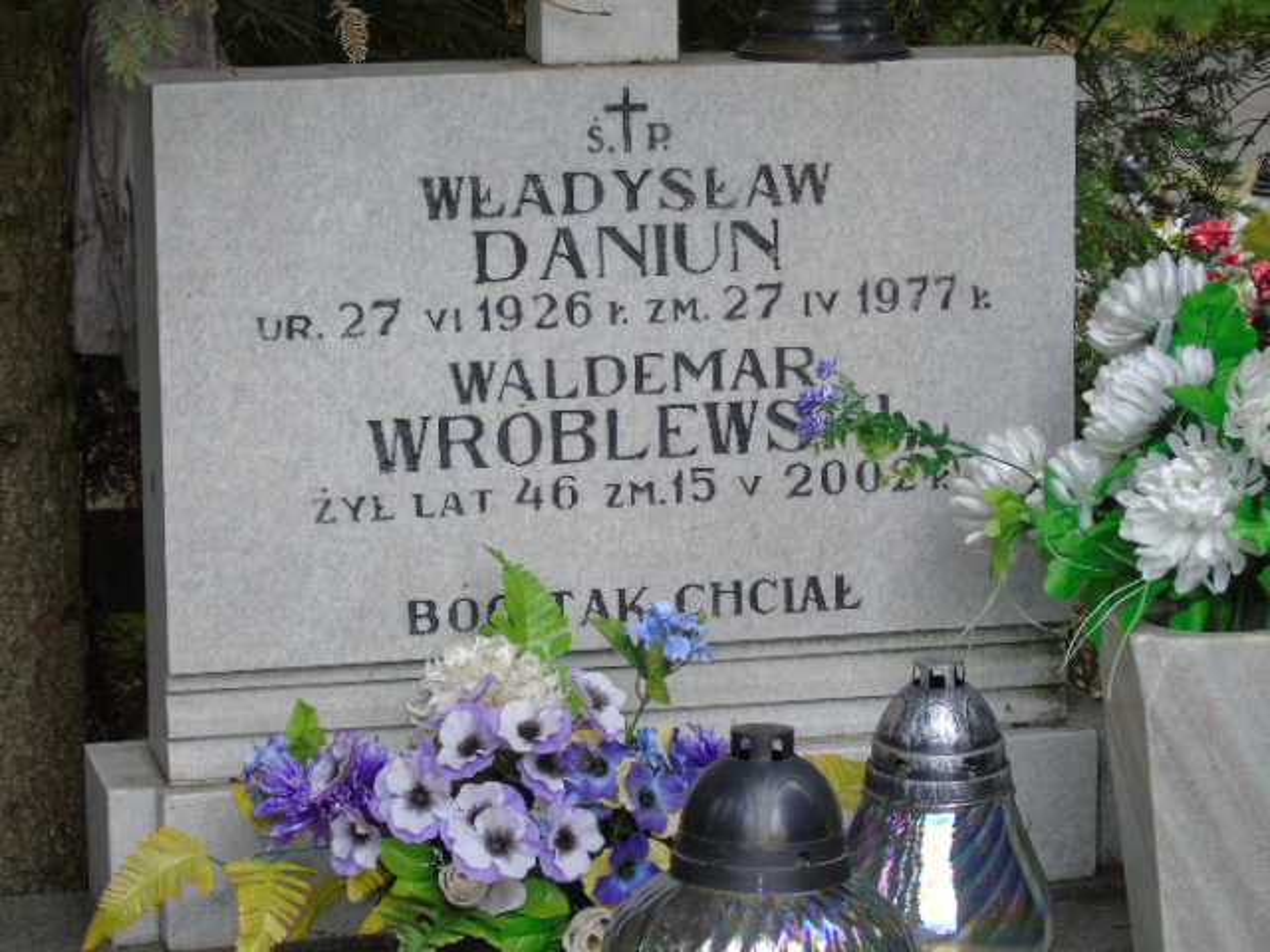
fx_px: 3962
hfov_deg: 18.2
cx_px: 635
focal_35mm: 108
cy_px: 476
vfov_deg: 13.7
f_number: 4.4
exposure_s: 1/80
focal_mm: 19
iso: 80
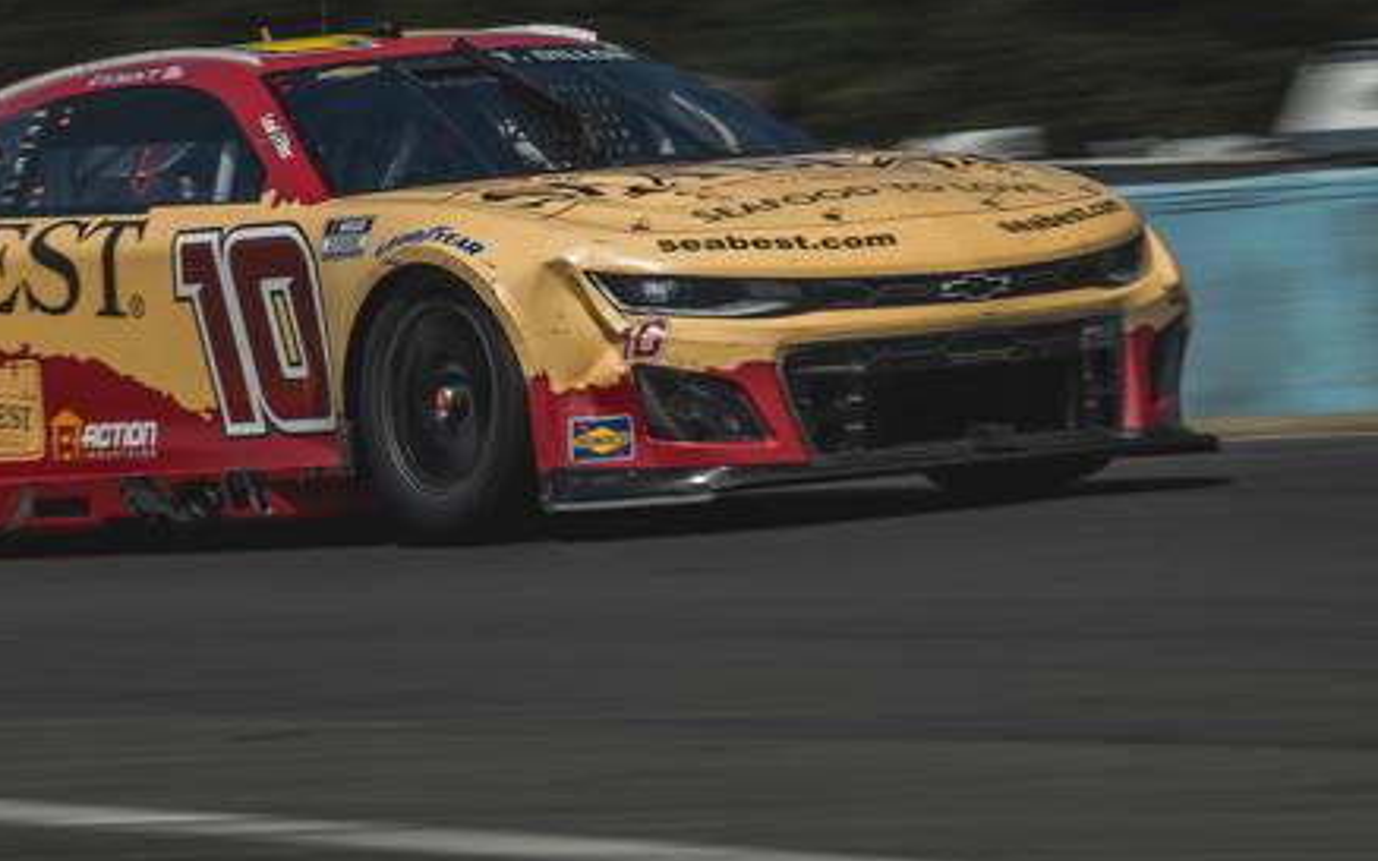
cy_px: 341
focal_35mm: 286
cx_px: 259
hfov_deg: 7.3
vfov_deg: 4.6
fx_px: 10739
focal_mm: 155
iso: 50
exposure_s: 1/60
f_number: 18
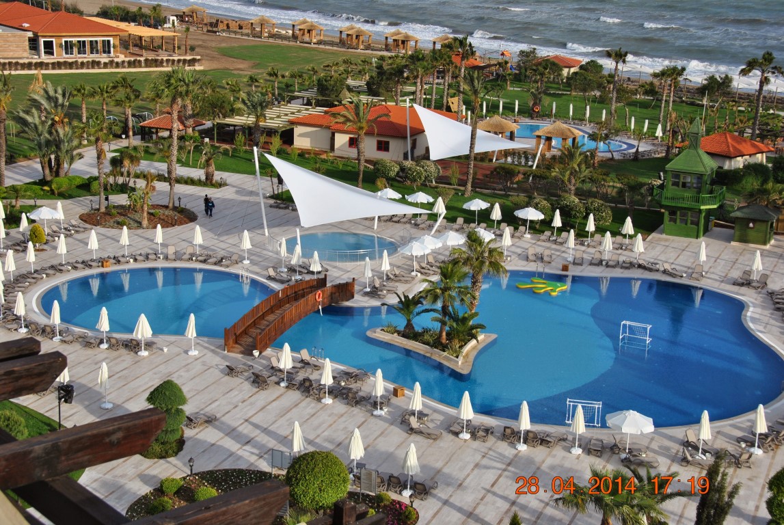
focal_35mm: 57
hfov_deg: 35.0
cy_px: 262
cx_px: 392
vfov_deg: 23.8
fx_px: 1243
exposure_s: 1/320
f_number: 9
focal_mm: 38
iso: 100
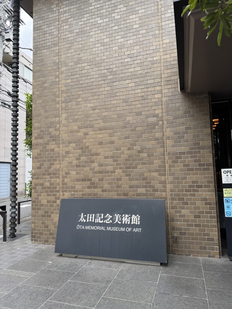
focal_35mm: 24
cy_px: 154
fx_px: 215
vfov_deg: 71.6
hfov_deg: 56.8
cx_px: 116
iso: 64
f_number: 1.78
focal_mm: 6.76
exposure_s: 1/230
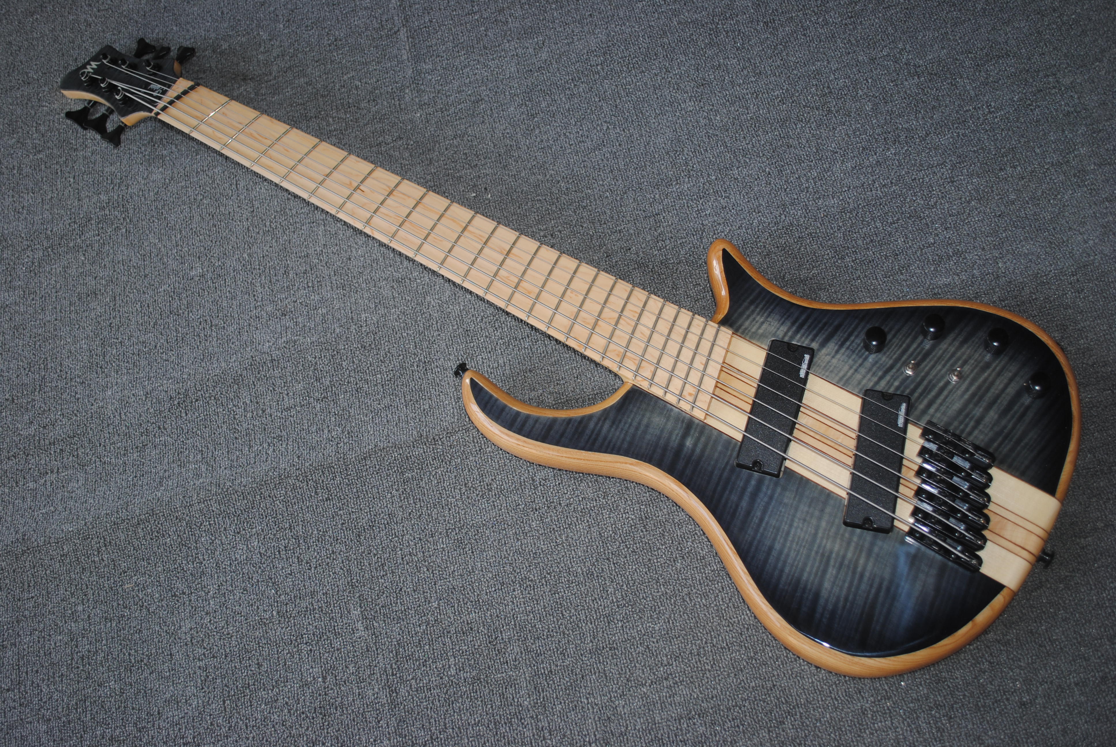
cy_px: 374
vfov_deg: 37.0
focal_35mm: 36
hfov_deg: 53.1
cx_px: 558
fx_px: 1117
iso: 100
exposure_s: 1/60
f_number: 4
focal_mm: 24
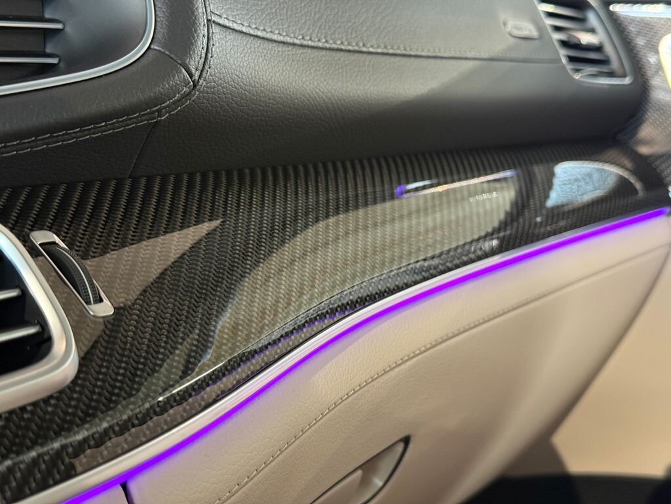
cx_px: 336
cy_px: 252
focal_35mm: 48
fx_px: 930
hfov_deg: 39.7
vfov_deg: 30.3
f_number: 1.78
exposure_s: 1/25
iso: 400
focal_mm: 6.76
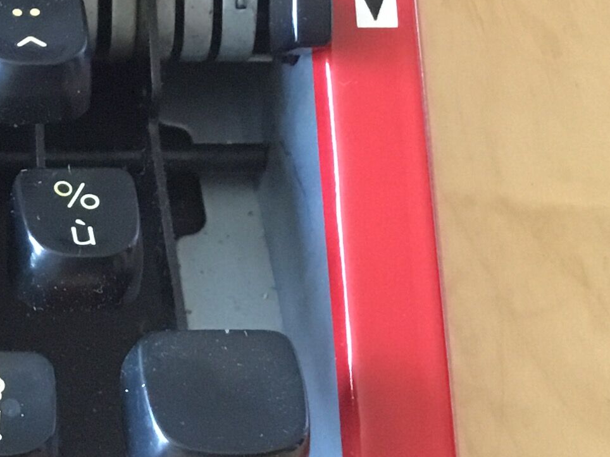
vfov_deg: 14.1
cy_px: 141
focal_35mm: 105
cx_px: -197
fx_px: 1850
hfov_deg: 17.5
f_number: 2.4
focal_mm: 3.3
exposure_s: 1/17
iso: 250
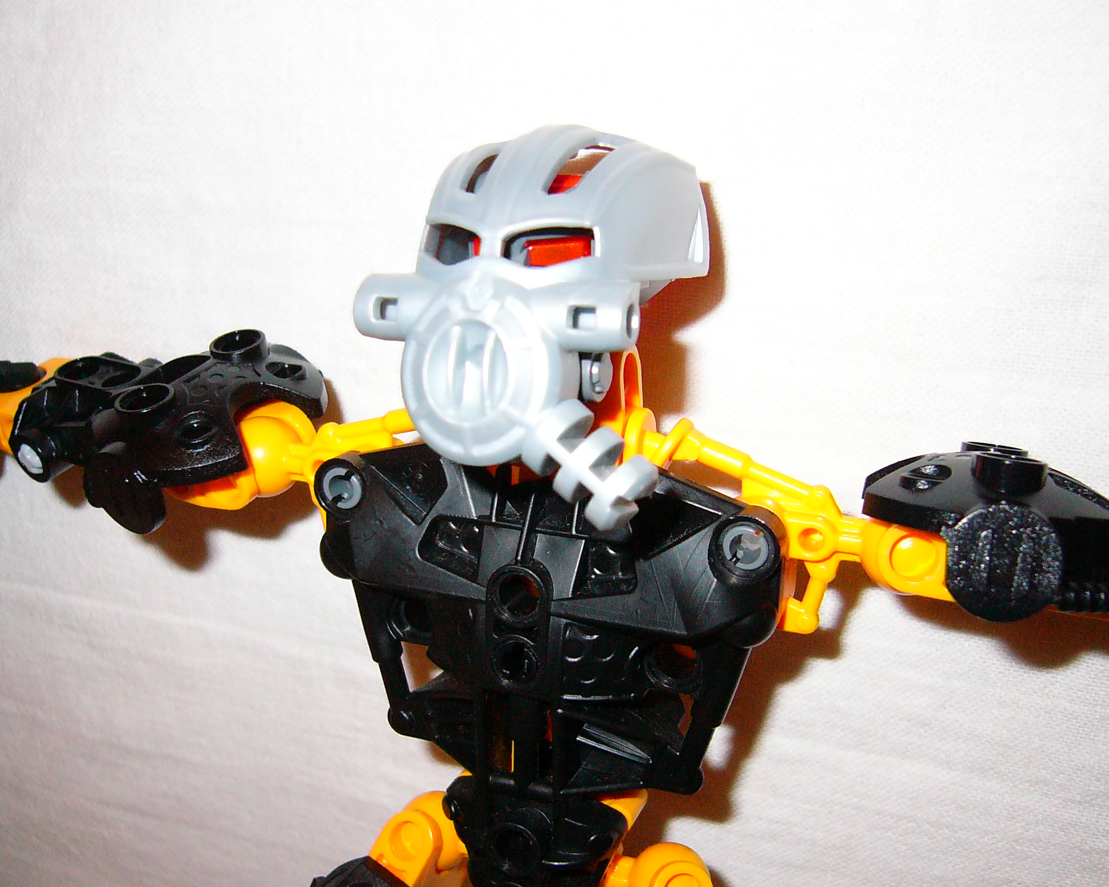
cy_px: 462
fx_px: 1280
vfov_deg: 38.2
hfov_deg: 46.8
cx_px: 592
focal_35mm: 39
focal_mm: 5.8
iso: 200
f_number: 2.8
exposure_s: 1/60
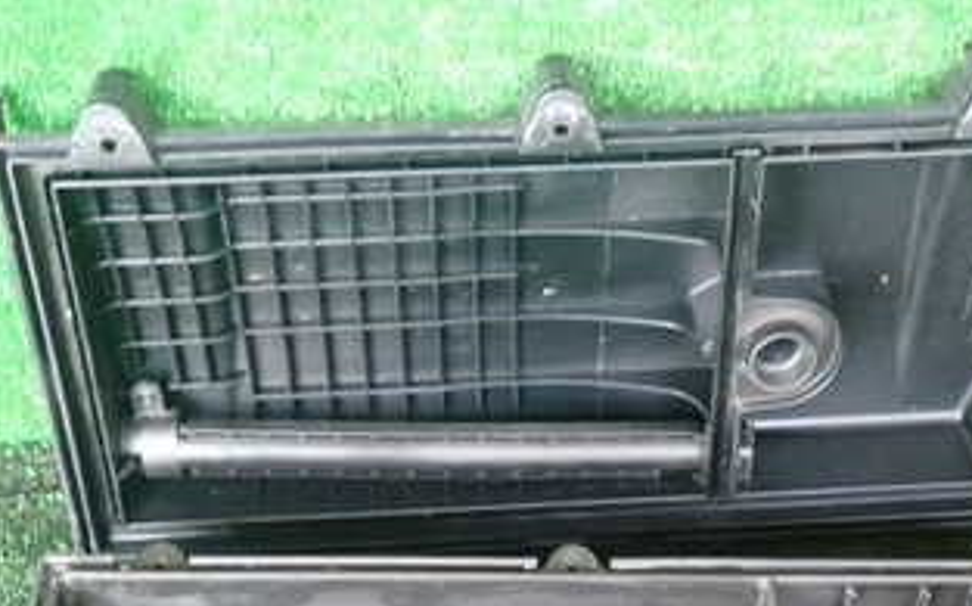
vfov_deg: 20.9
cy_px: 522
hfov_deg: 33.5
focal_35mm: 61
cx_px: 556
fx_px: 1614
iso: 250
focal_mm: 5.4
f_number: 2.3
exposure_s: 1/30
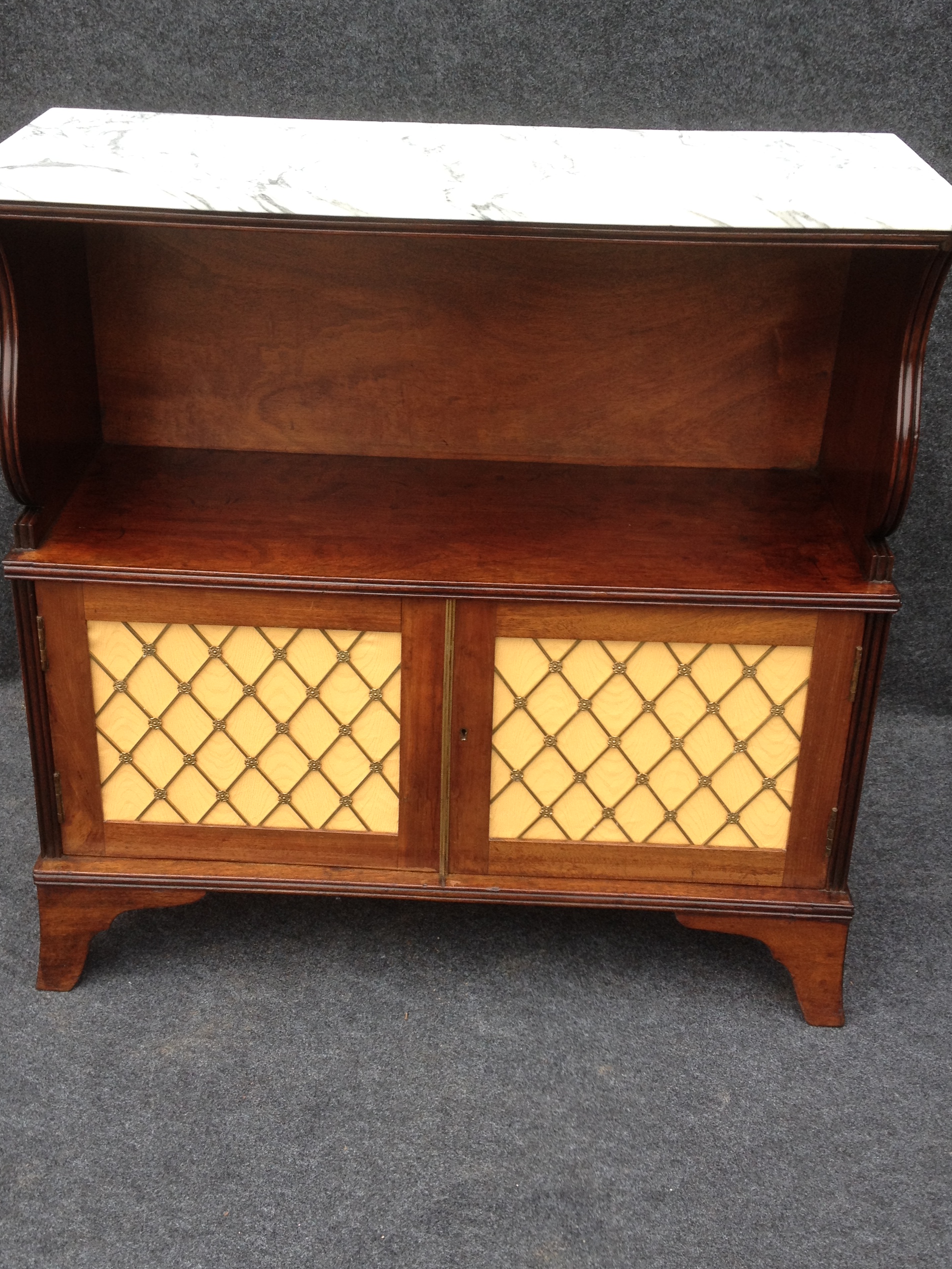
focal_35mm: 45
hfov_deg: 32.2
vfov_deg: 42.0
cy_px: 563
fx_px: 1650
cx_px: 448
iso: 50
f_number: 2.4
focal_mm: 4.28
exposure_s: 1/206
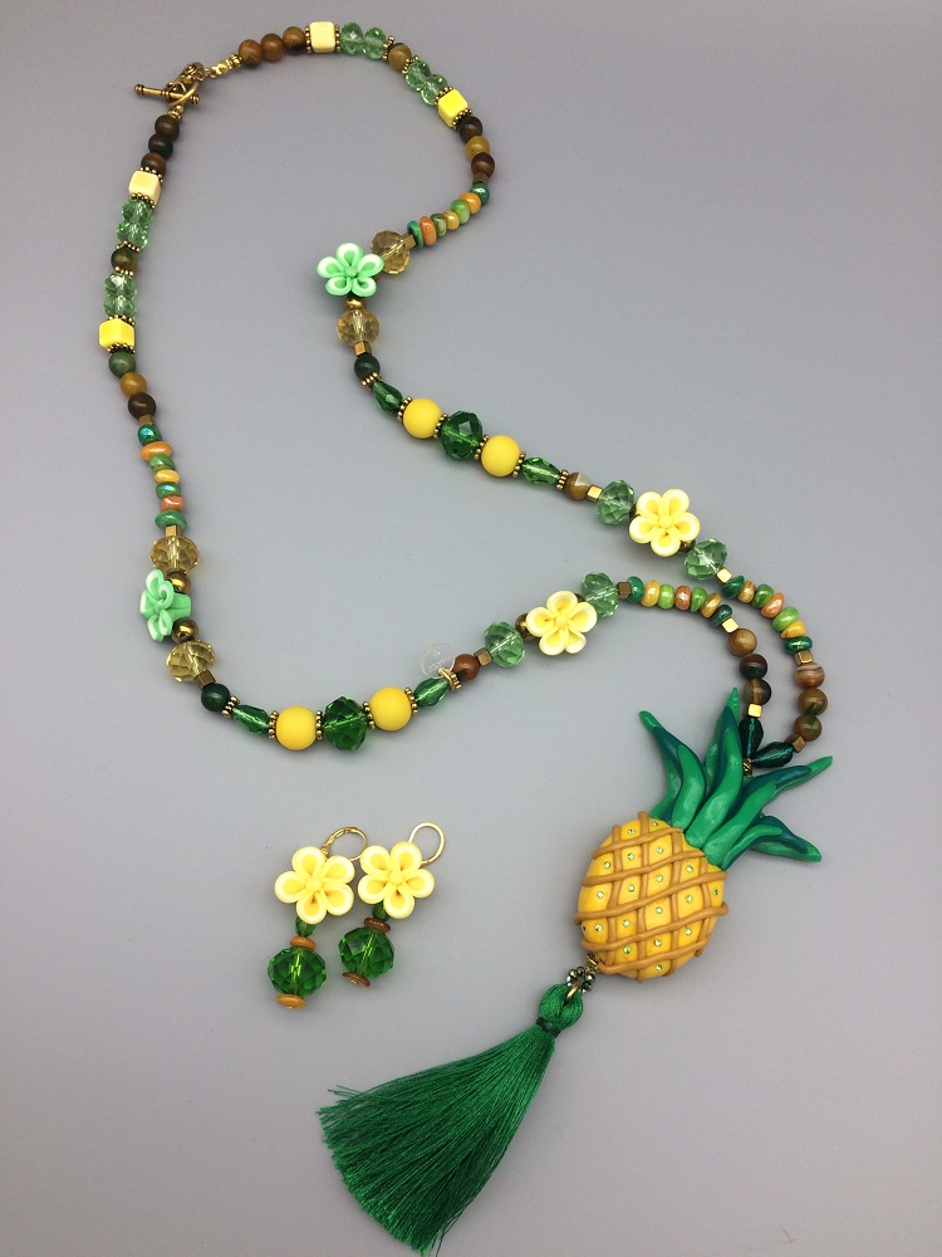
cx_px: 471
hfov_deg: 48.2
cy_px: 628
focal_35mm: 29
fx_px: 1052
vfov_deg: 61.7
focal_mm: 4.15
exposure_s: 1/146
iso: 32
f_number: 2.2
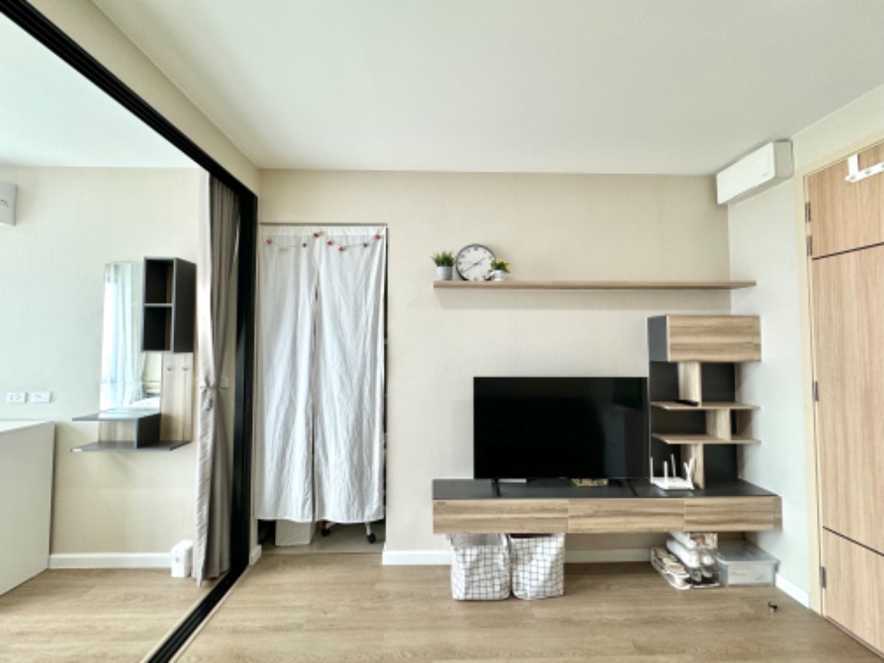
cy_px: 332
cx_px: 442
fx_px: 358
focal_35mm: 14
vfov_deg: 85.7
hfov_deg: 102.1
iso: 125
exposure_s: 1/99
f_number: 2.2
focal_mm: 2.22
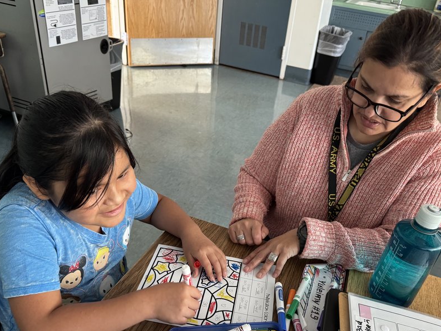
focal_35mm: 31
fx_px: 395
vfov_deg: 45.0
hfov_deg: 58.3
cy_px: 212
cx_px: 234
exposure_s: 1/48
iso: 400
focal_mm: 6.76
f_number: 1.78
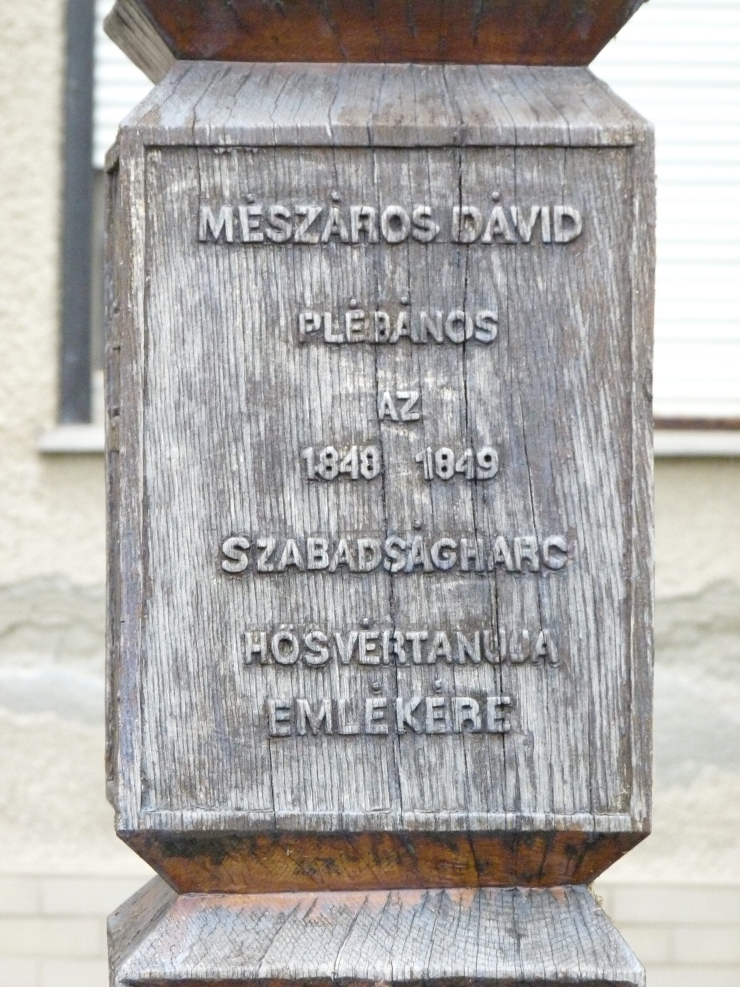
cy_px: 494
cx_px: 370
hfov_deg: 8.9
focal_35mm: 167
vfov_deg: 11.8
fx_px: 4760
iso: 800
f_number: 3.7
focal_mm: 29.7
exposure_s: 1/200
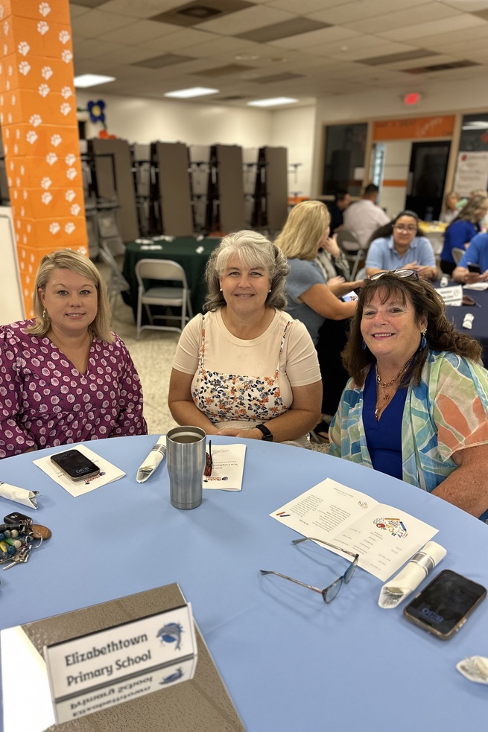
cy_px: 381
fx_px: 529
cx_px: 214
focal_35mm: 26
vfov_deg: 69.4
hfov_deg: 49.4
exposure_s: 1/60
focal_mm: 6.86
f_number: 1.78
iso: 200
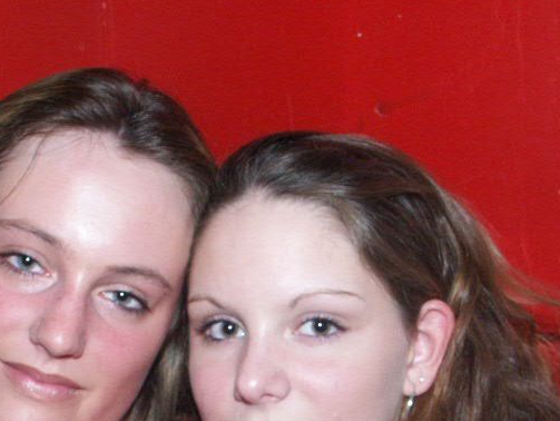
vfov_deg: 16.2
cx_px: 206
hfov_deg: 21.9
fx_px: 1441
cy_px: 434
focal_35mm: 89
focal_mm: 9.24
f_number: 2.8
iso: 200
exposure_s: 1/45
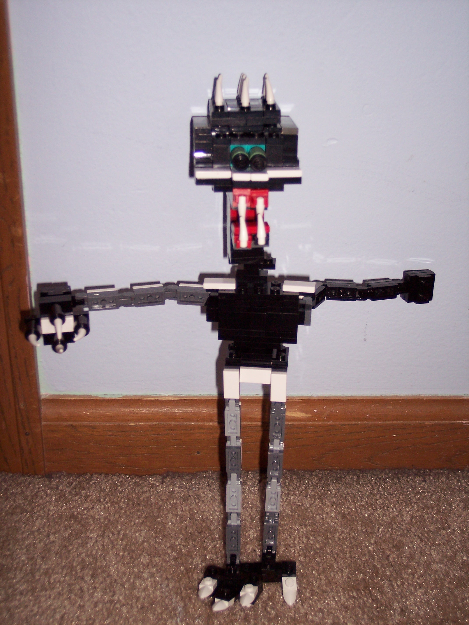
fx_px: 939
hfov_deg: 28.0
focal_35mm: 52
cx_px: 234
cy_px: 312
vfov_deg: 36.8
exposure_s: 1/60
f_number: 3.4
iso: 140
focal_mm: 10.7
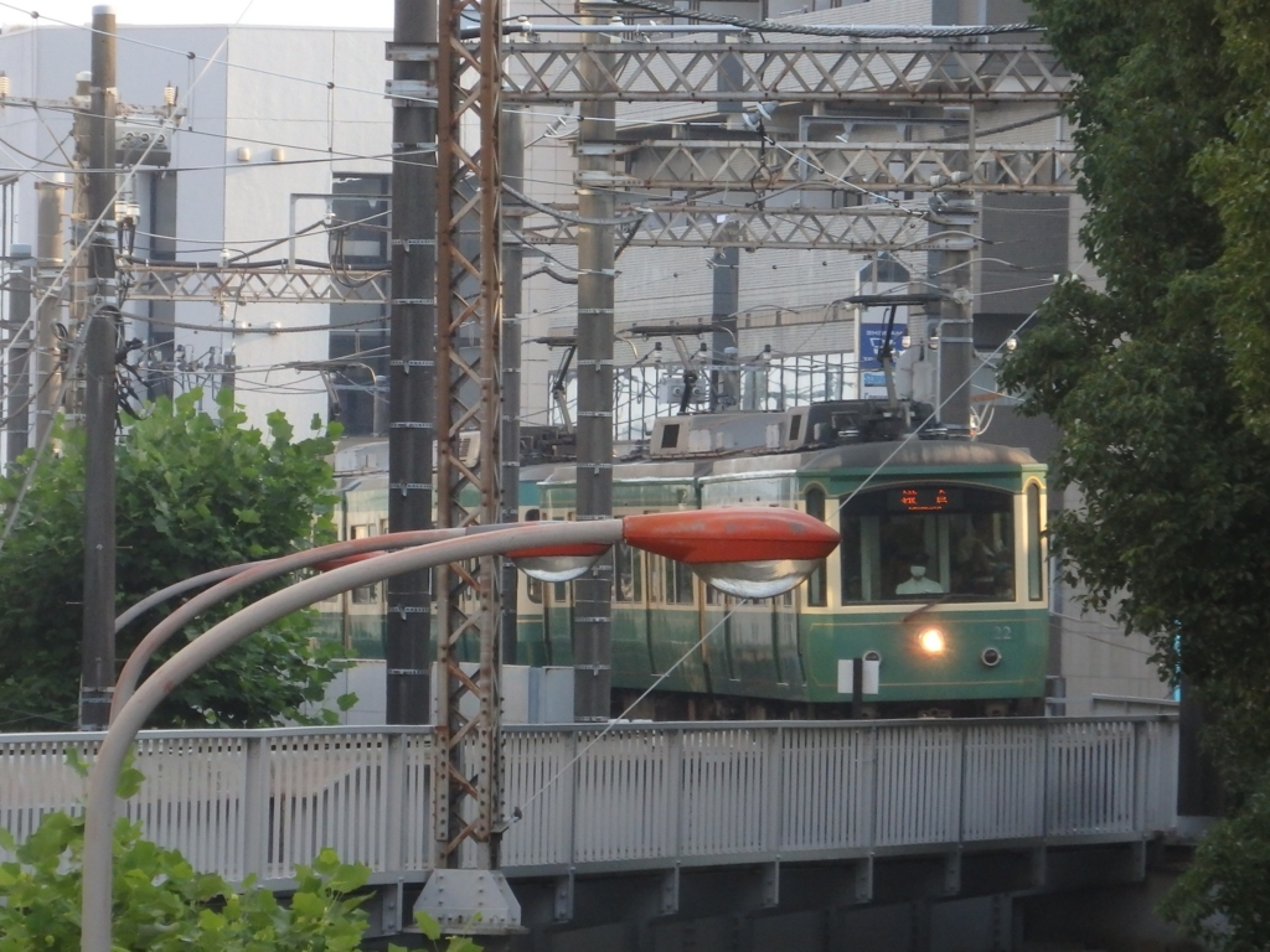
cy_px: 476
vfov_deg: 4.5
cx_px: 635
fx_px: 12180
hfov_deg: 6.0
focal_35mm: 332
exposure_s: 1/250
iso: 400
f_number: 6.7
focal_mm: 59.3
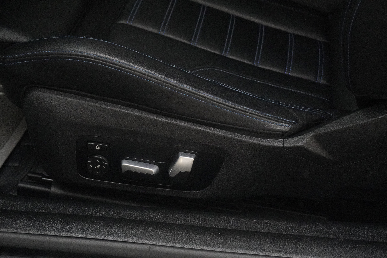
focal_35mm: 54
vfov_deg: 25.1
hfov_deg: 36.9
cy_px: 129
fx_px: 580
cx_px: 194
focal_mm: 36
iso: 6400
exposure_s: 1/80
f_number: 7.1
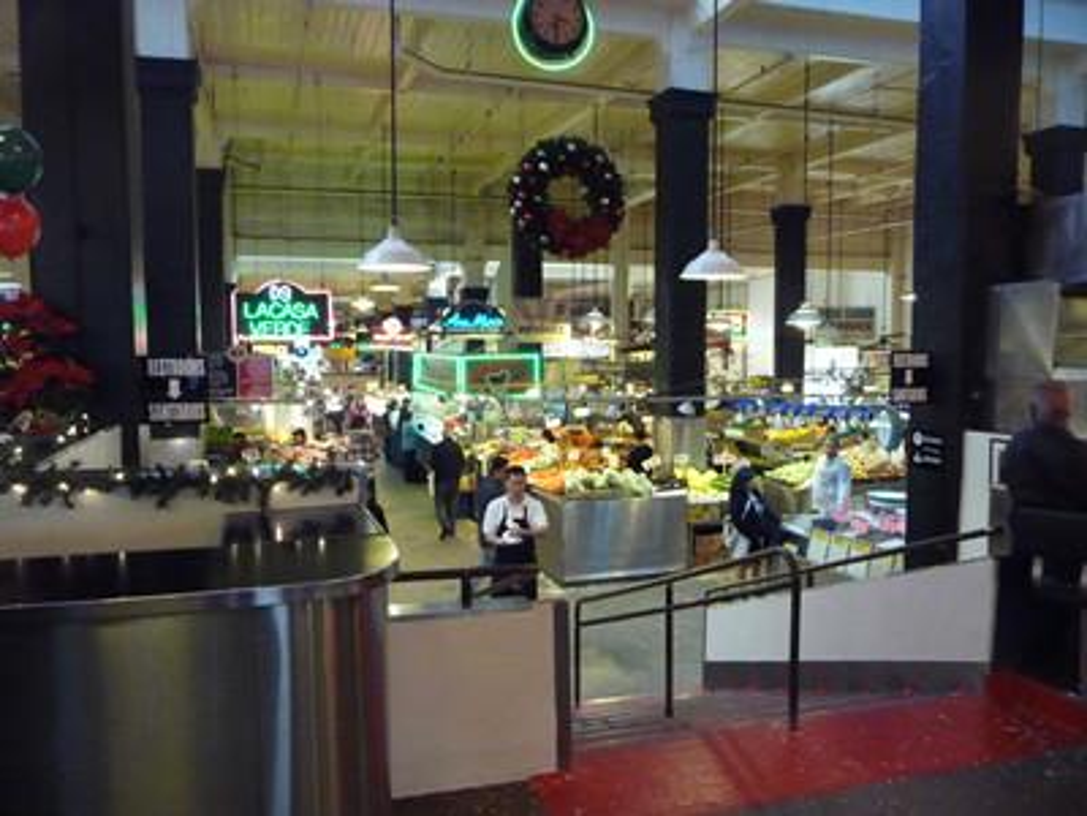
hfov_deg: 63.4
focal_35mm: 28
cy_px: 408
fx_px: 879
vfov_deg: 49.7
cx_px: 544
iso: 800
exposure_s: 1/25
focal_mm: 4.7
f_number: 3.3
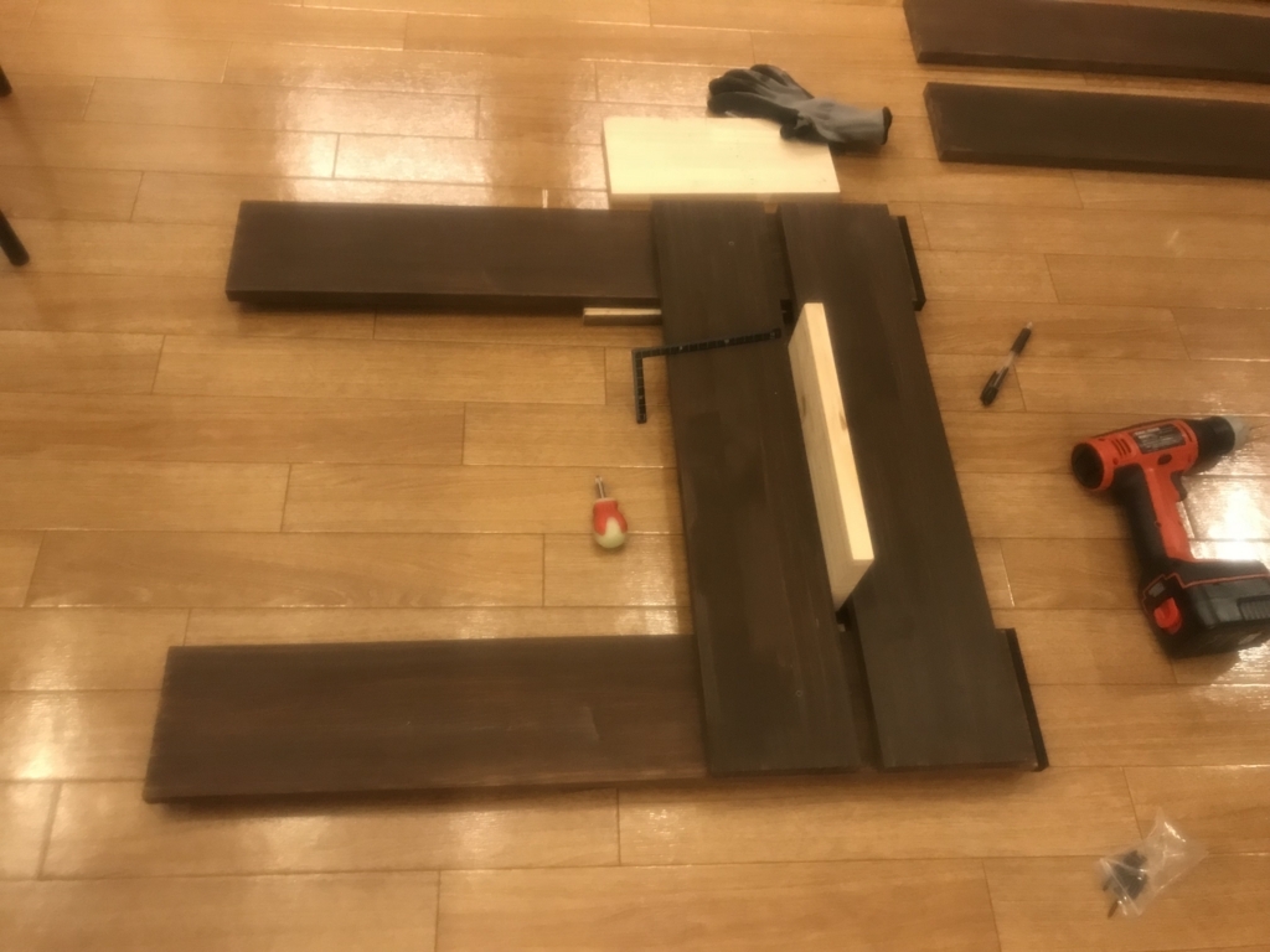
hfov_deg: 63.4
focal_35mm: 28
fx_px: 1027
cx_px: 635
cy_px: 476
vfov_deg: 49.7
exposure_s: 1/10
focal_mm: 3.99
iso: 100
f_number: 1.8
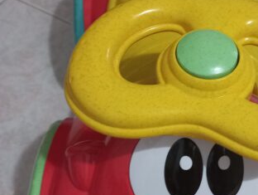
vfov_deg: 34.9
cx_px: 205
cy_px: 127
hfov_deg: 43.6
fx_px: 306
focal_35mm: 41
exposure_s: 1/25
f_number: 1.8
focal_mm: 4.6
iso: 320
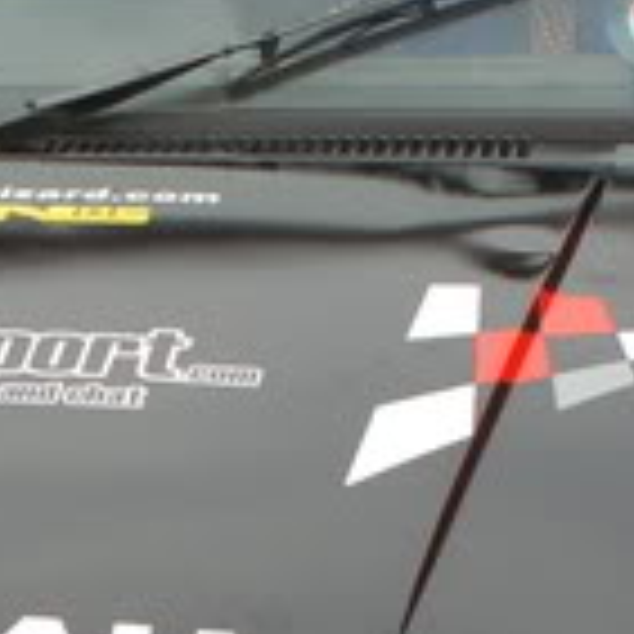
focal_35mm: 261
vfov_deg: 6.7
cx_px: -31
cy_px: 638
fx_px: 5408
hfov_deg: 6.7
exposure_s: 1/40
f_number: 6.3
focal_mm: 36
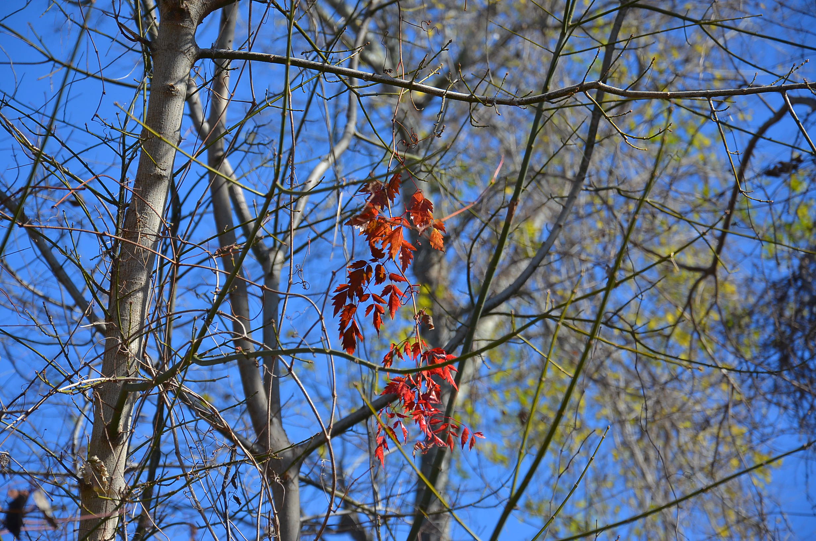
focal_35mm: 158
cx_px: 408
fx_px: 3563
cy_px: 270
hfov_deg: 13.1
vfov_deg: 8.7
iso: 400
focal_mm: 105
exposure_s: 1/1000
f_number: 8
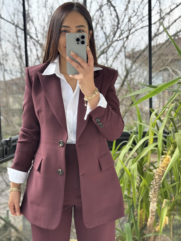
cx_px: 80
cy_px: 125
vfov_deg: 35.5
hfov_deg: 27.0
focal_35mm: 54
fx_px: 376
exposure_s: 1/199
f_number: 1.78
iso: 64
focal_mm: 6.76
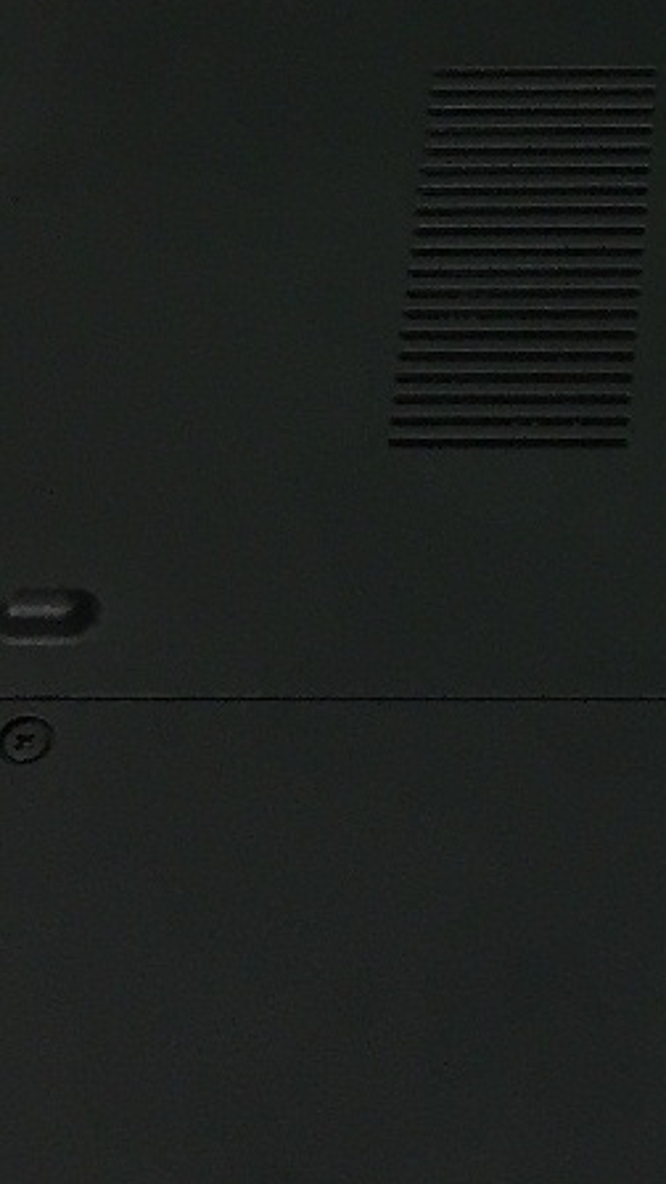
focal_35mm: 115
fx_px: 3610
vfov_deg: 18.6
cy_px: 711
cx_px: 973
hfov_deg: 10.2
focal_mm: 4.15
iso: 100
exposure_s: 1/33
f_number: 2.2
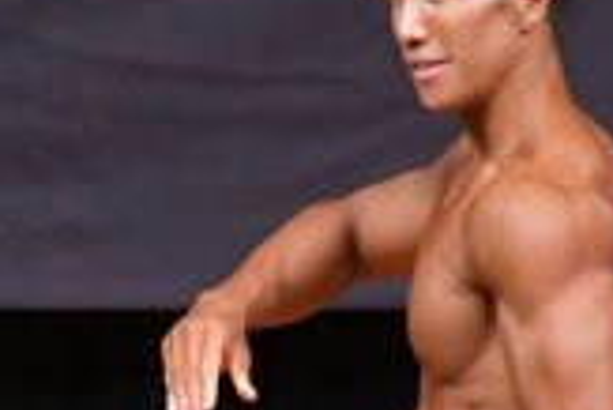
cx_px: 547
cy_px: 703
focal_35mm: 1351
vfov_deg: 1.0
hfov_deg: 1.5
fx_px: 23024
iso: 5000
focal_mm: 190
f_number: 5.6
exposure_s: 1/400
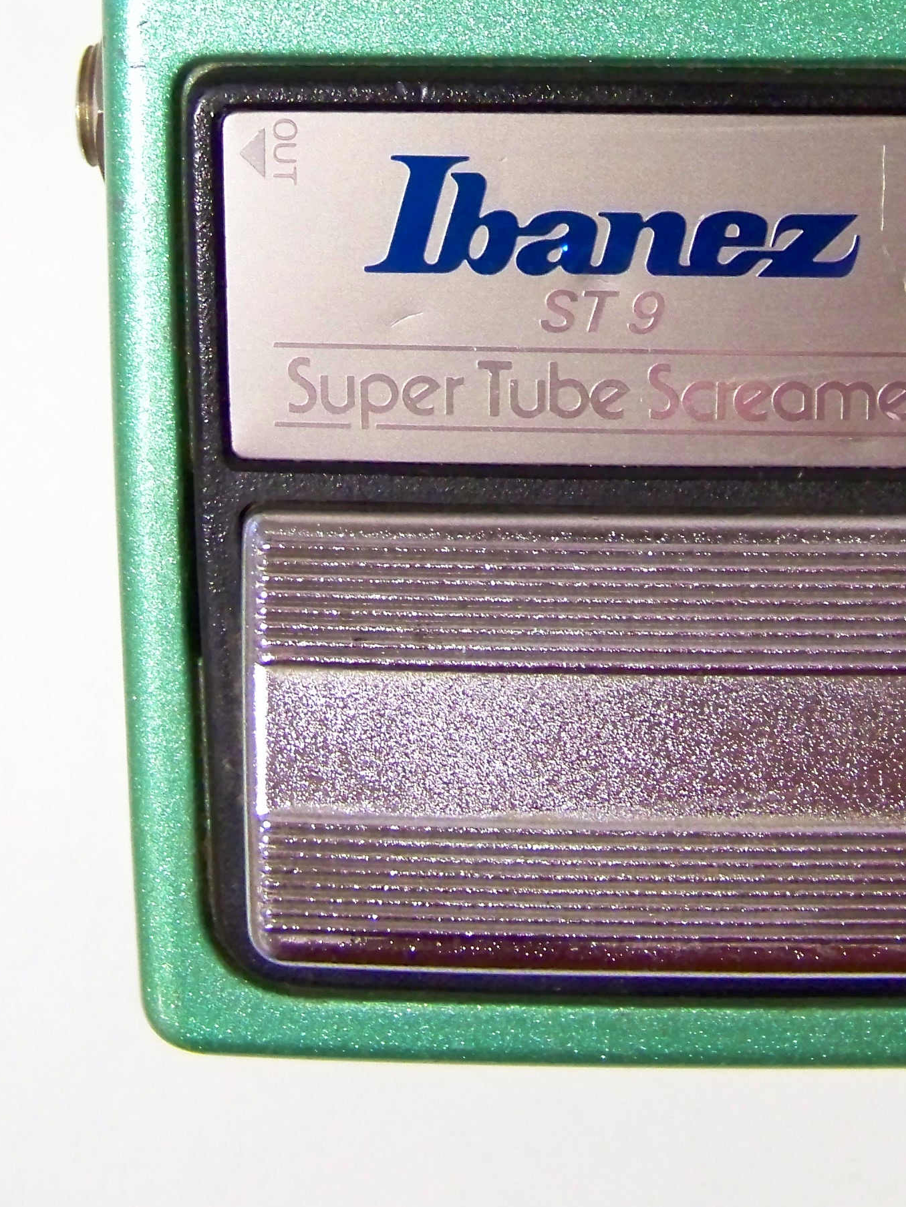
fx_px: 2268
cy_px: 170
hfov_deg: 22.5
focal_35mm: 65
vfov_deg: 28.9
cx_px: 605
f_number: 2.8
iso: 400
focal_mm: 5.85
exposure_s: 1/25
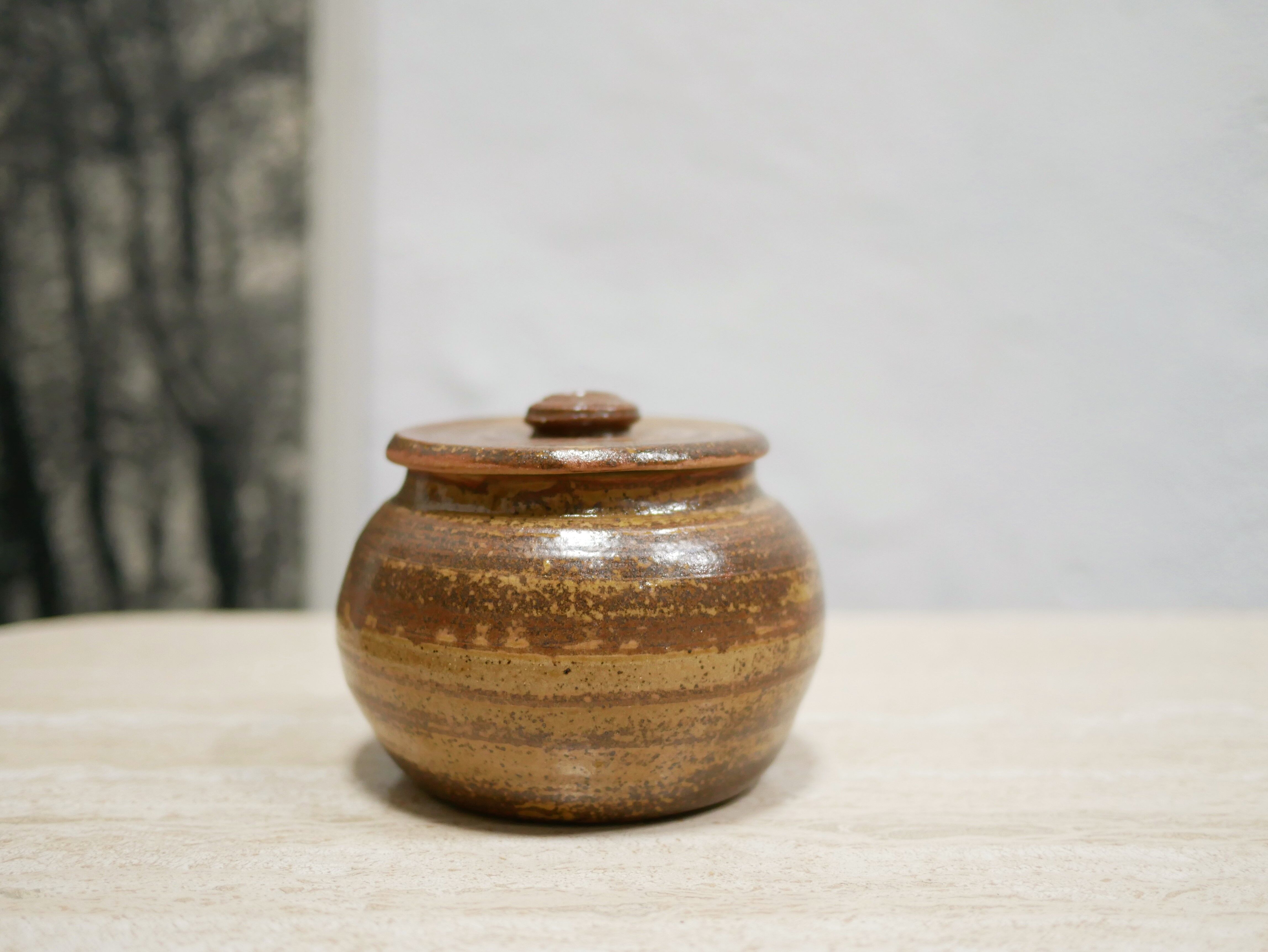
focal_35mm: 40
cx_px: 634
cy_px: 476
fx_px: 1466
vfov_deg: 36.0
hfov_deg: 46.8
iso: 800
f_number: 1.7
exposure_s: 1/60
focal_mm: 20
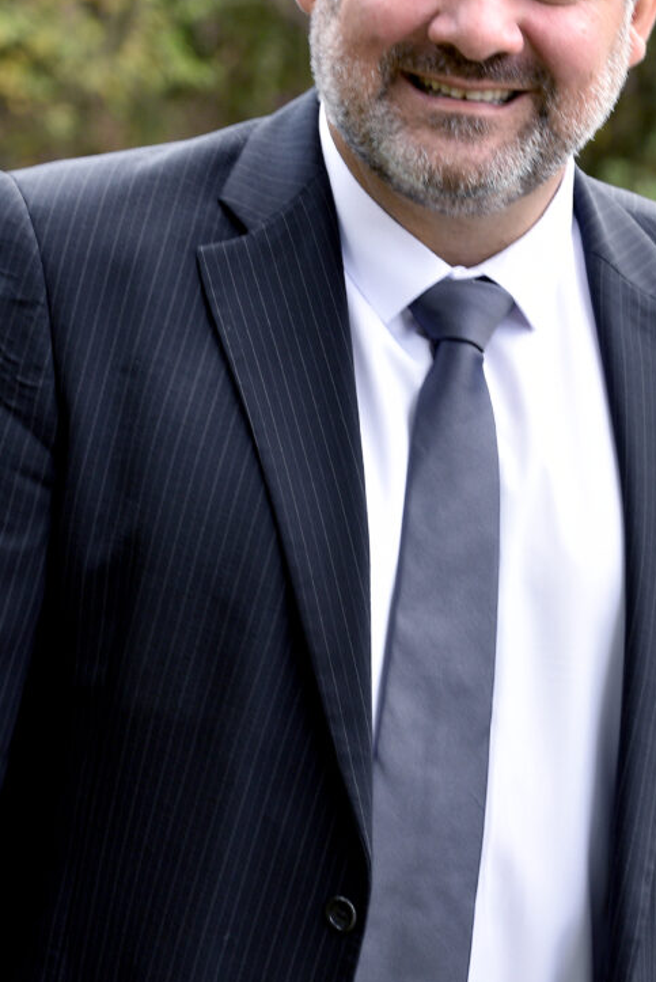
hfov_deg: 8.2
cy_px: 326
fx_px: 4558
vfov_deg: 12.3
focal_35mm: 167
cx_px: 445
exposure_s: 1/125
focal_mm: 105
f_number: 8
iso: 400
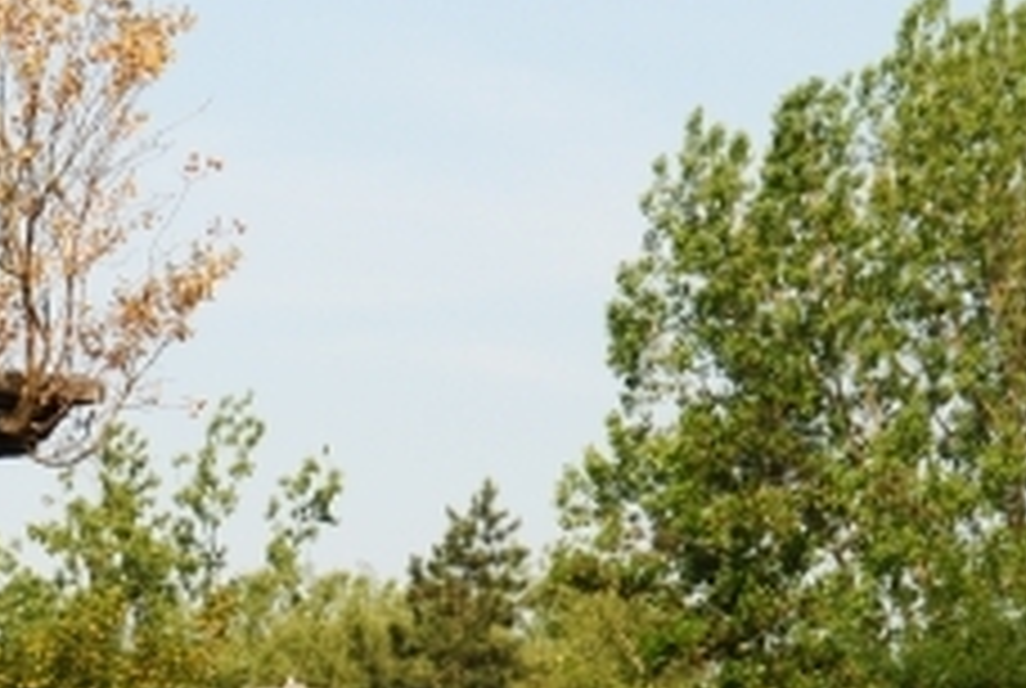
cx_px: 45
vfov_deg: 5.0
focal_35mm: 276
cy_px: 405
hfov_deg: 7.4
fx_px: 7881
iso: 200
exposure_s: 1/250
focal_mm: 70
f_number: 10
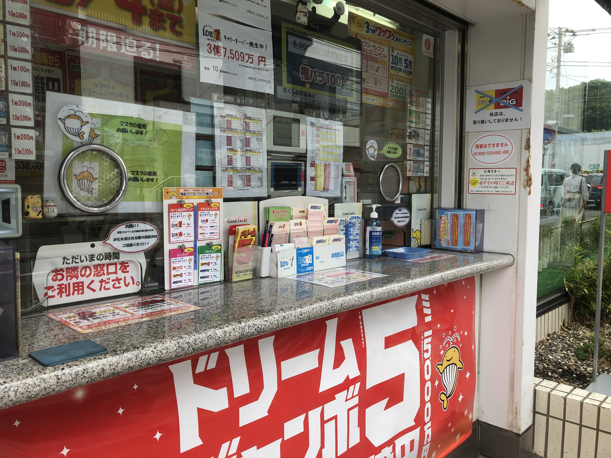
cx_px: 306
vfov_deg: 49.7
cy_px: 229
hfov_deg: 63.4
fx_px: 494
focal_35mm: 28
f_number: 1.8
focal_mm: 3.99
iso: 20
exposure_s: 1/379
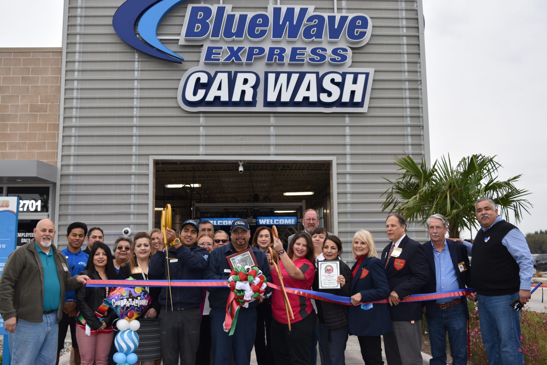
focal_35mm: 38
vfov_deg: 35.5
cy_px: 182
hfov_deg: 51.3
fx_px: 570
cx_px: 274
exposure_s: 1/160
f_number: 6.3
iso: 100
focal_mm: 25
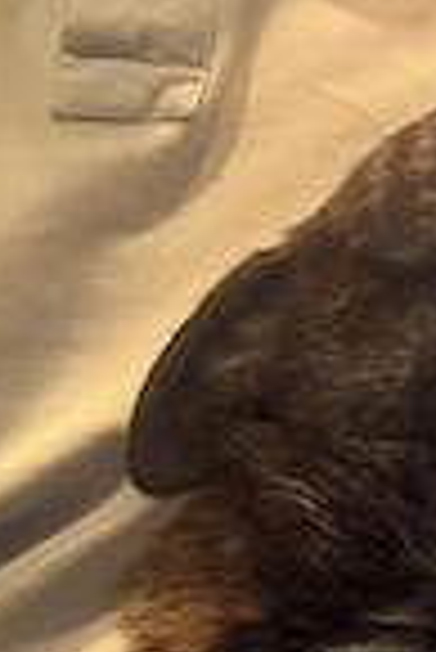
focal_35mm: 86
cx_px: 503
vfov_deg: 23.6
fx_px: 1558
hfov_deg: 15.4
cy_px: 355
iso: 320
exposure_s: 1/25
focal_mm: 2.69
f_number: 1.9
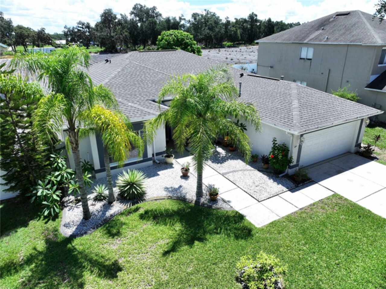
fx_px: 267
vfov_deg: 56.8
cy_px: 144
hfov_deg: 71.6
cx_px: 193
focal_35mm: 24
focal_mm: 12.29
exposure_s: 1/240
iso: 100
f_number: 3.5
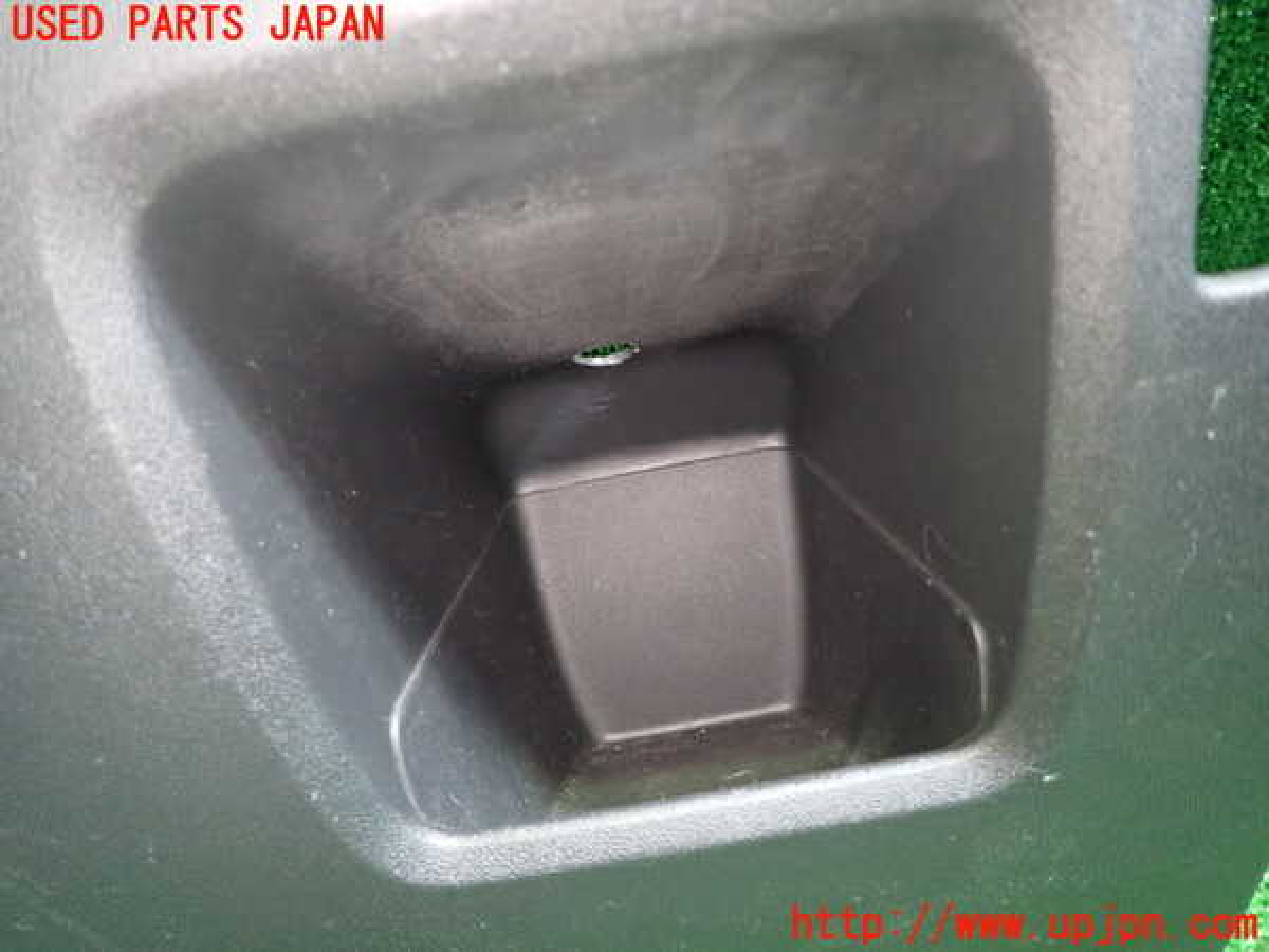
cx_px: 634
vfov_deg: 54.9
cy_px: 476
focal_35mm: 25
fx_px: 916
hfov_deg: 69.4
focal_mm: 4.5
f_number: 2
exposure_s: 1/30
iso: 800
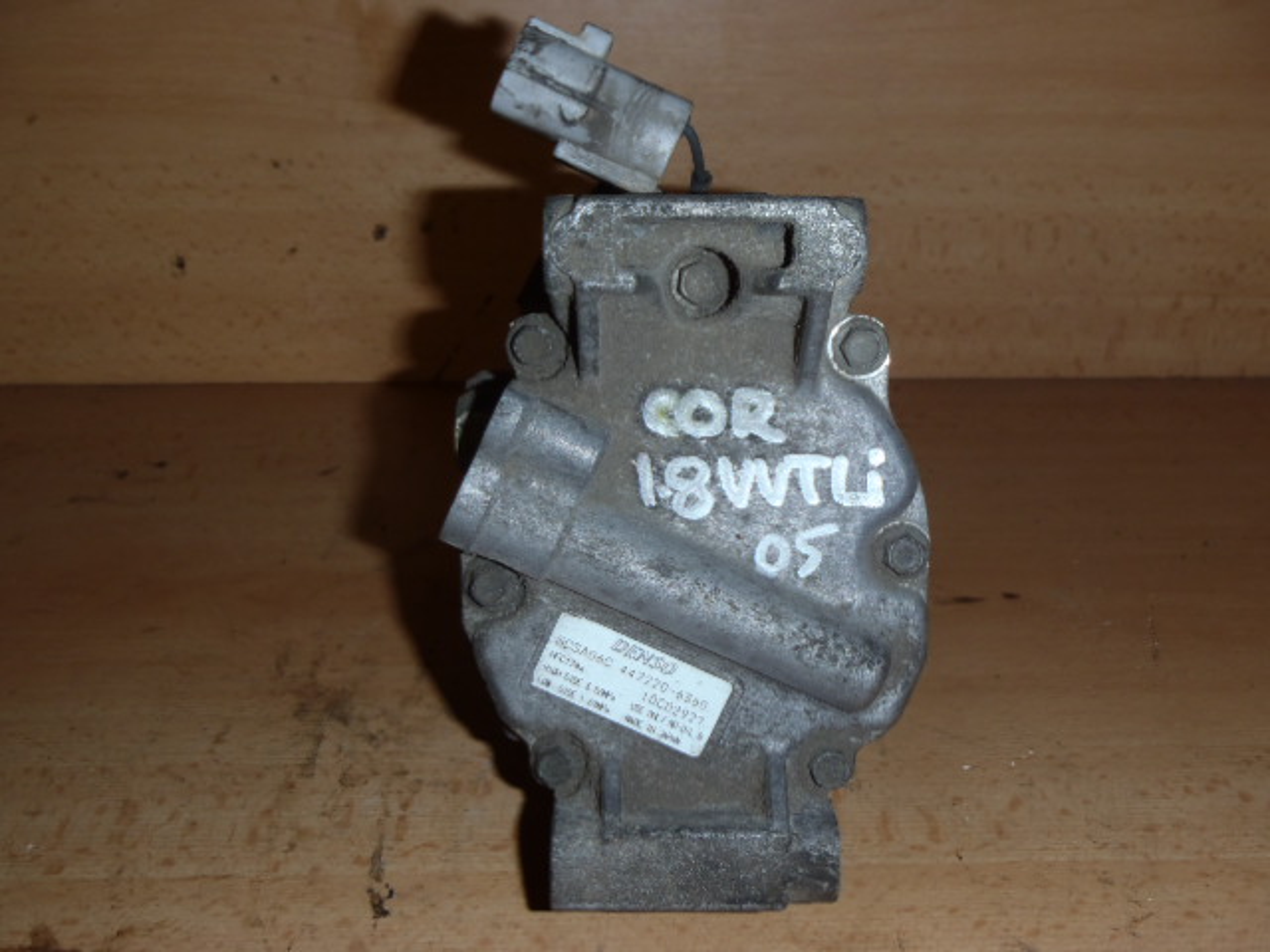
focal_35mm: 38
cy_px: 476
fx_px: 1394
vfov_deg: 37.7
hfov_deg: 49.0
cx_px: 635
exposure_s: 1/40
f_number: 4.6
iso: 100
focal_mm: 6.83
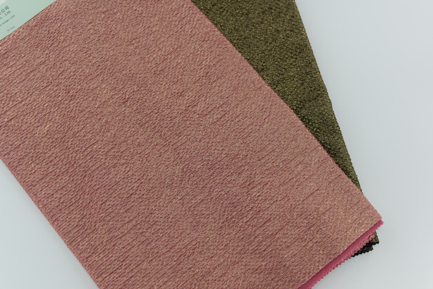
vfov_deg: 25.5
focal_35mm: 53
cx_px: 220
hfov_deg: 37.5
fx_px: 638
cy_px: 136
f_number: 4
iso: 100
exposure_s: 1/200
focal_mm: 50
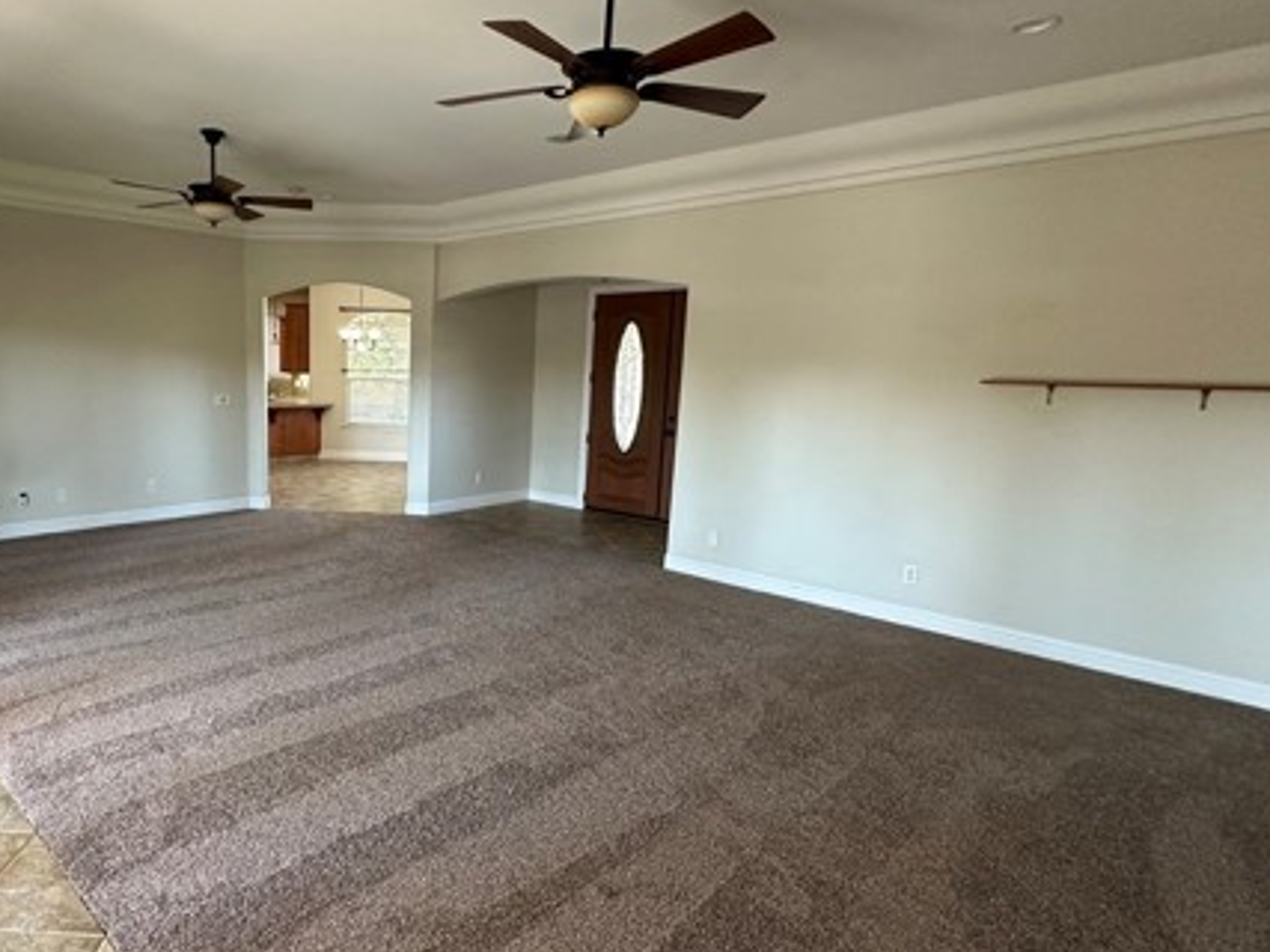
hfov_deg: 76.7
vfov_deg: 63.4
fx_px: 770
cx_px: 431
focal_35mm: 21
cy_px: 488
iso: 320
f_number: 2.2
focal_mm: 2.22
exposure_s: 1/120
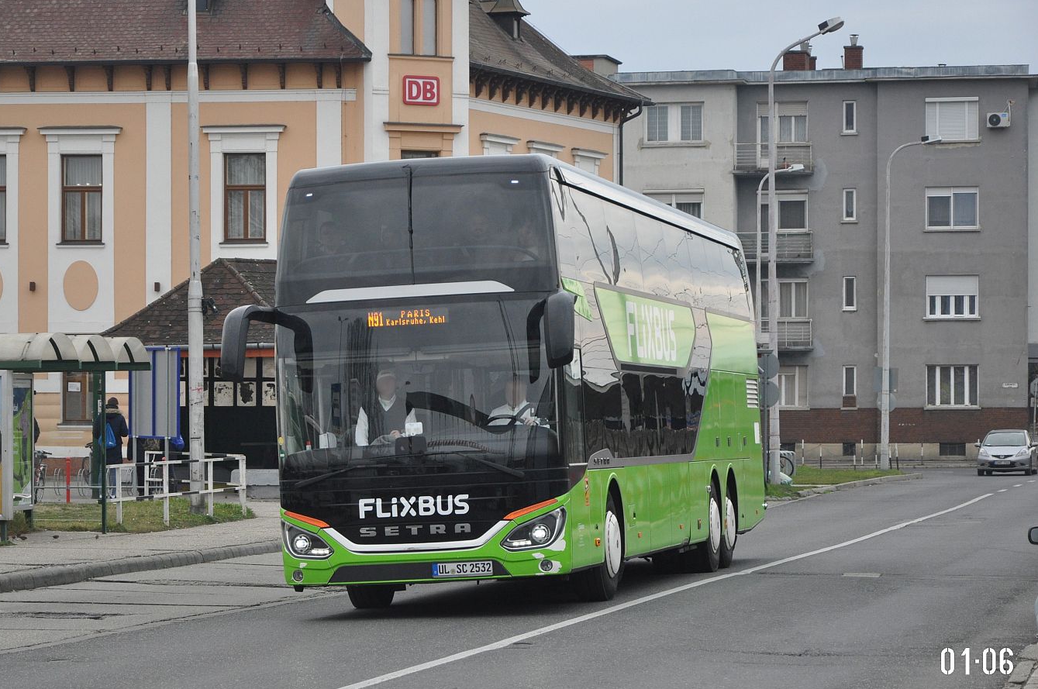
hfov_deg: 18.4
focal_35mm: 111
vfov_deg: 12.3
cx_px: 491
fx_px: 3196
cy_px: 337
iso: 800
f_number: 5.3
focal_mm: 70
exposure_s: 1/640
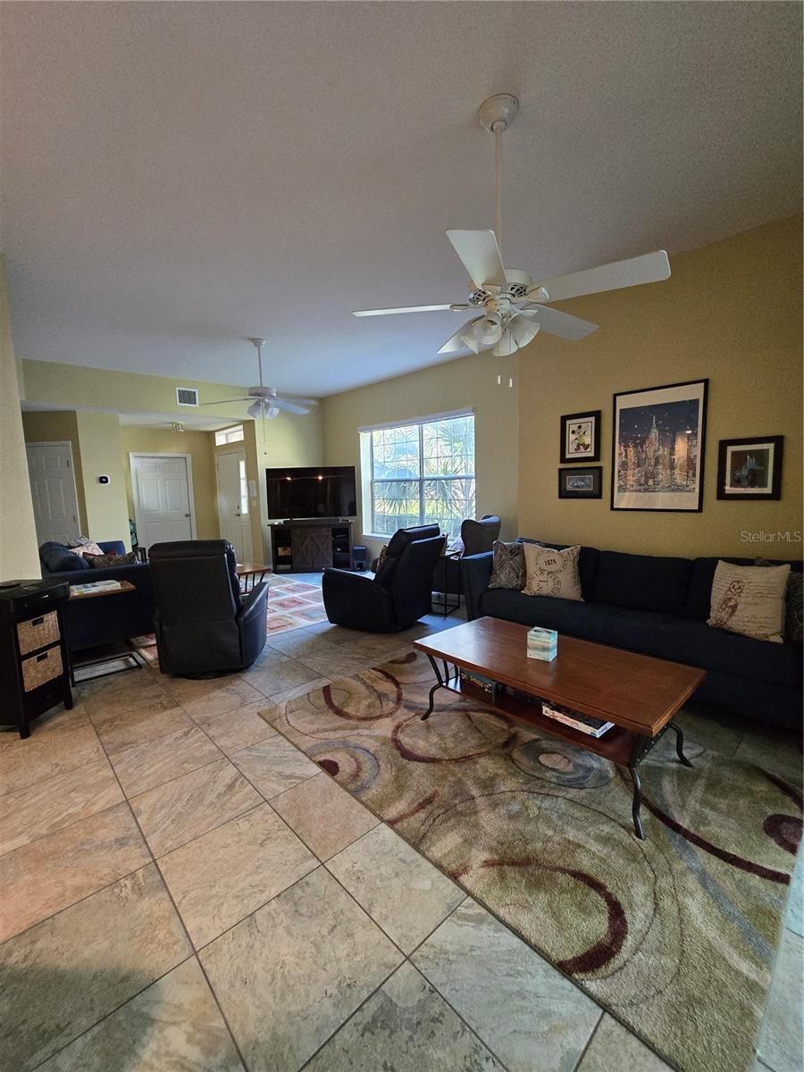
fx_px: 403
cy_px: 536
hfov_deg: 89.9
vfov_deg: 106.2
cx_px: 402
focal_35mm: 13
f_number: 2.2
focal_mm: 2.2
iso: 800
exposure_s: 1/60
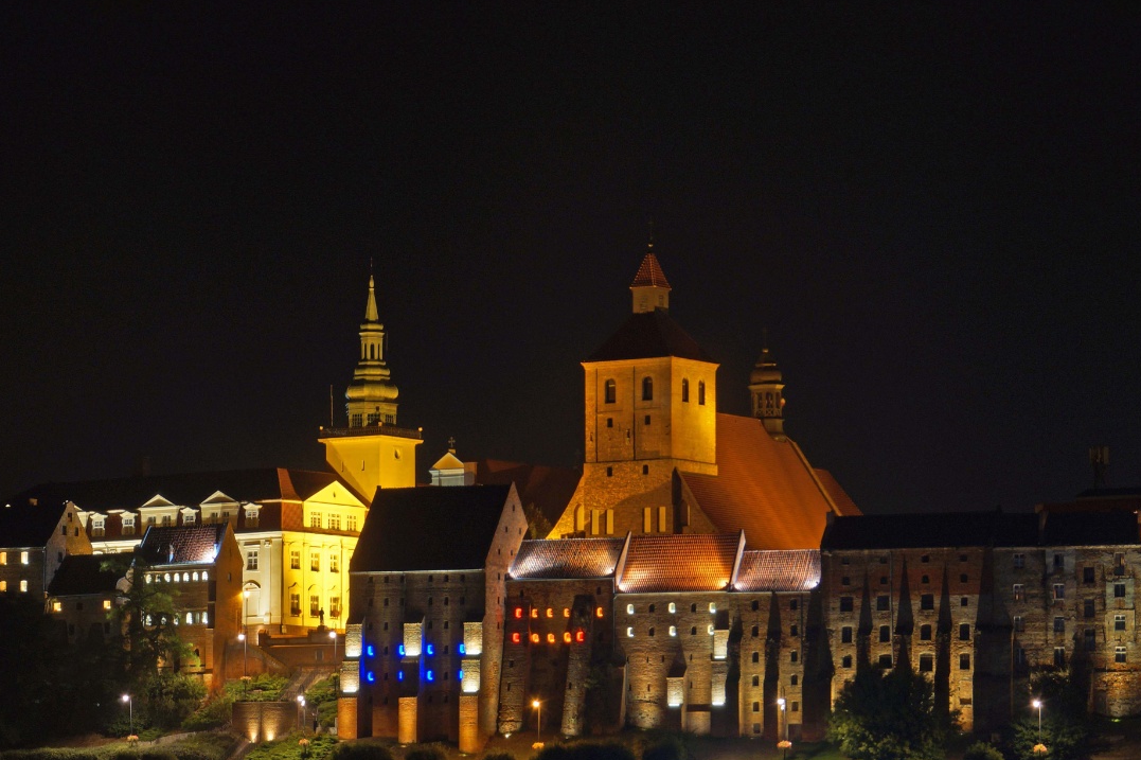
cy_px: 472
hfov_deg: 13.2
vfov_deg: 8.8
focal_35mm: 156
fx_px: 4942
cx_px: 627
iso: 100
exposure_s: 8
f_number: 9
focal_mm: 70
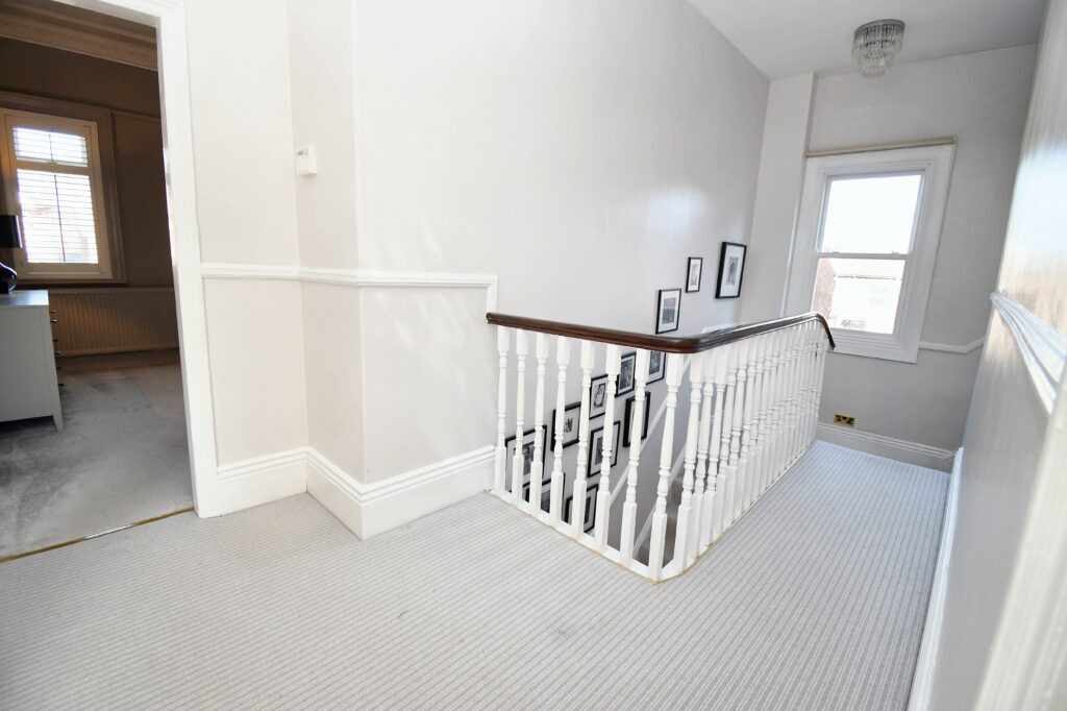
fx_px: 444
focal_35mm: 15
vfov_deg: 77.3
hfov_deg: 100.4
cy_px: 356
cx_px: 534
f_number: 4.5
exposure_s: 1/80
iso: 800
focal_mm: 10
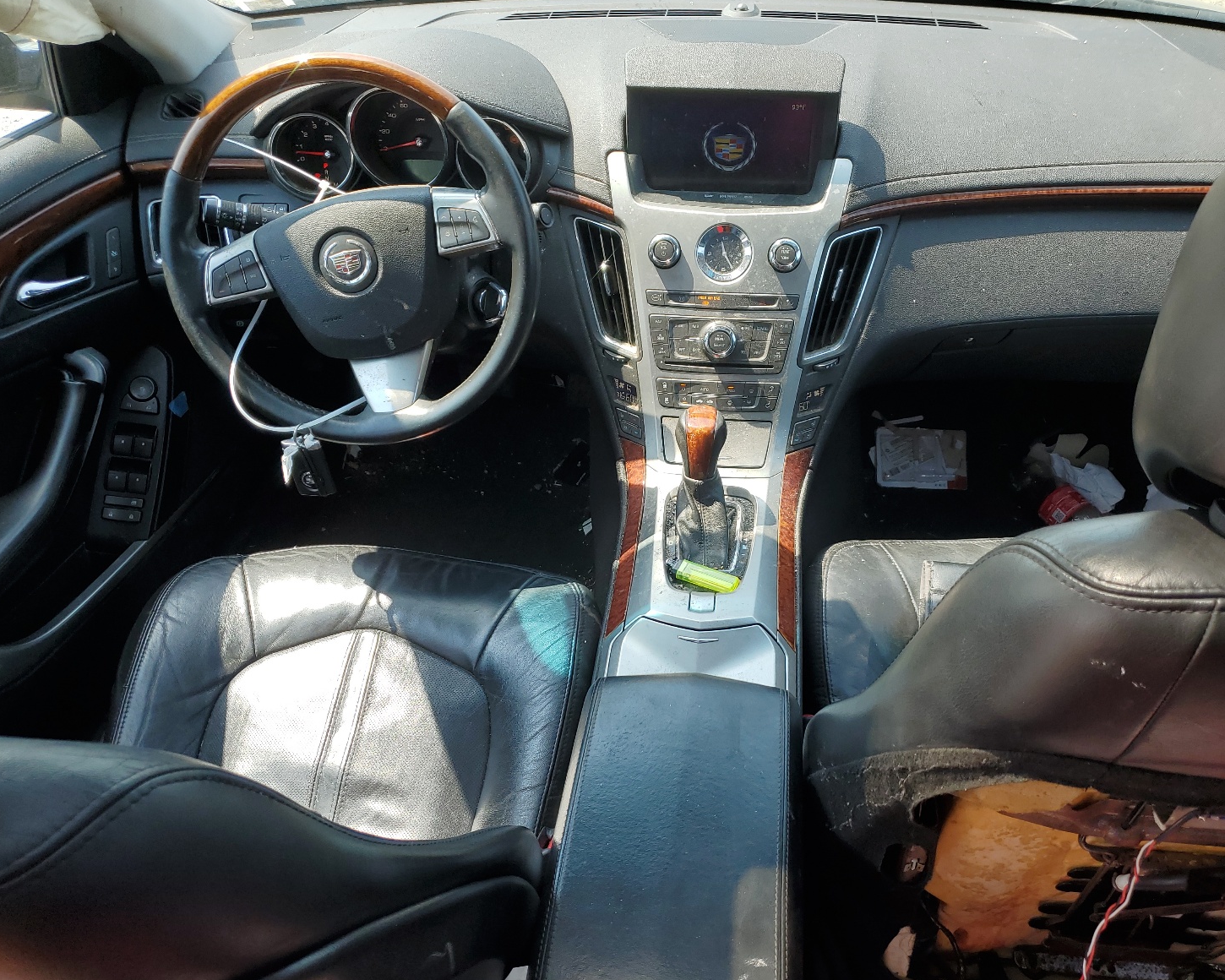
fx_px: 1015
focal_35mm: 28
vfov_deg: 51.5
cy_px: 488
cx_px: 658
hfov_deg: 62.1
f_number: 1.5
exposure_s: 1/476
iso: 50
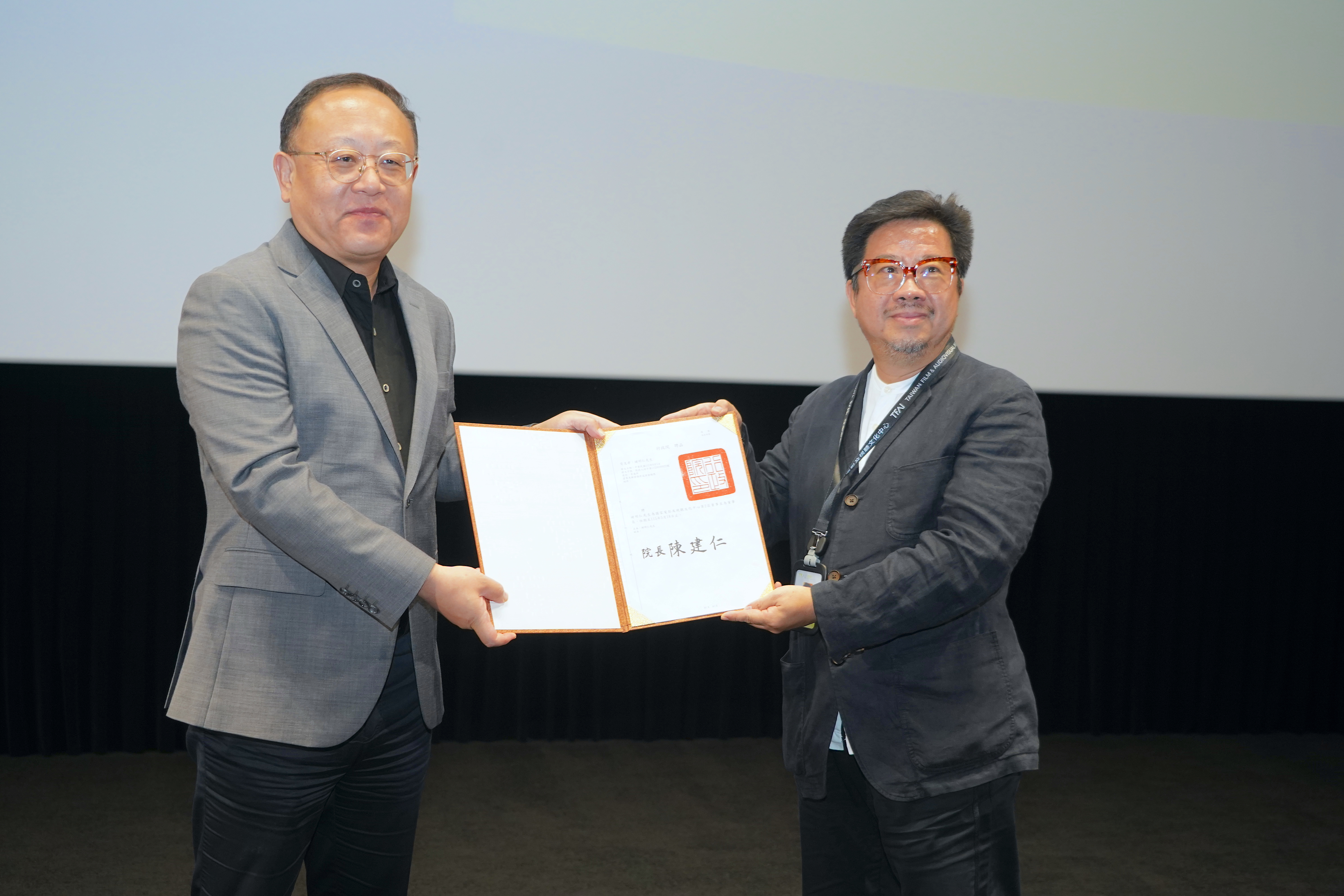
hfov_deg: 43.6
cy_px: 448
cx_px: 672
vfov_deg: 29.9
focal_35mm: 45
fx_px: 1680
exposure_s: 1/100
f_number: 4.5
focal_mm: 45
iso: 1600
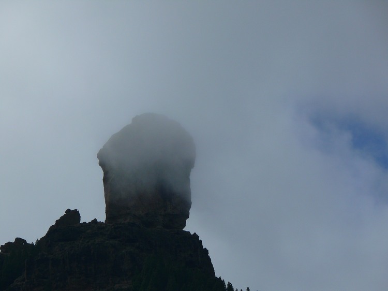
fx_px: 3541
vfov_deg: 4.7
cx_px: 194
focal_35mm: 316
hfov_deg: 6.3
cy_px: 146
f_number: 7.1
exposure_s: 1/400
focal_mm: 66.8
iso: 100
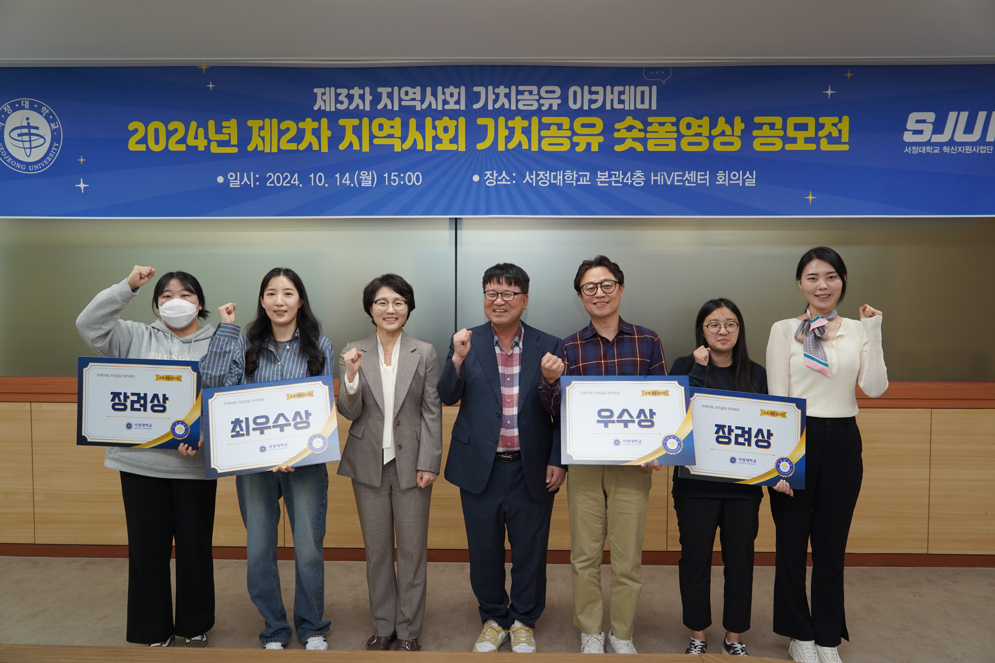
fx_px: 691
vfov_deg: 51.3
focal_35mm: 25
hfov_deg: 71.5
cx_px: 498
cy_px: 332
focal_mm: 25
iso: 800
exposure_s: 1/160
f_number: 4
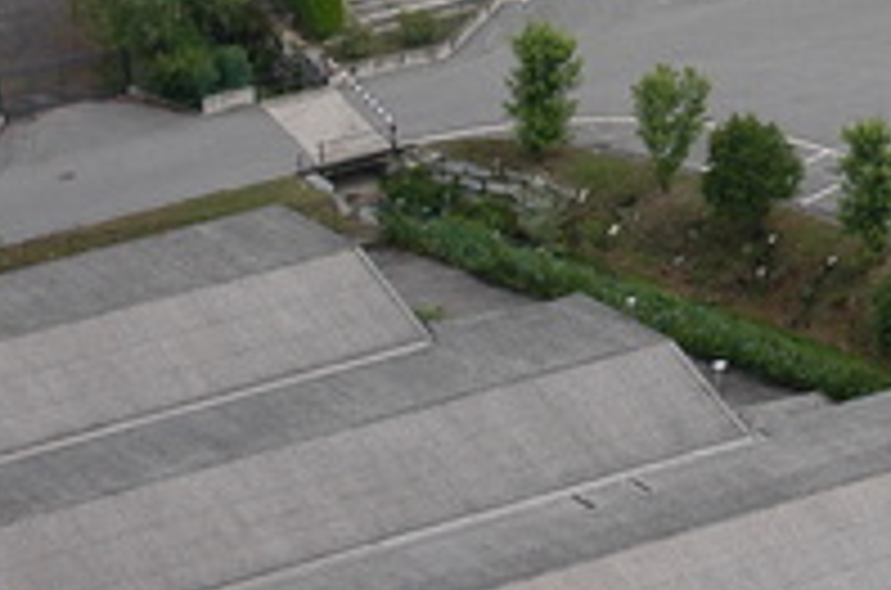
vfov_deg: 5.4
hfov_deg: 7.9
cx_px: 1611
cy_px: -167
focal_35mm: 254
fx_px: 6271
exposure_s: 1/800
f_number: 8
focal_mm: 46
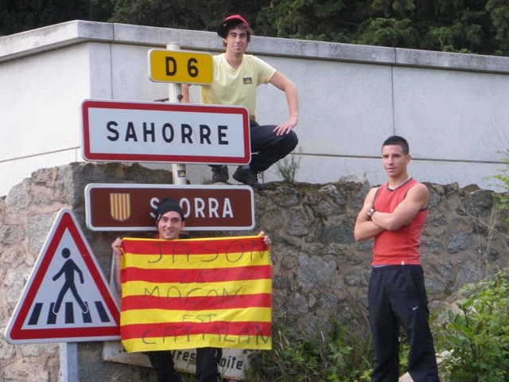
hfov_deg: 16.4
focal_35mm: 120
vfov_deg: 12.3
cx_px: 254
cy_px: 191
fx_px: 1765
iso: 100
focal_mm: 21.3
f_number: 5.2
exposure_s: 1/125
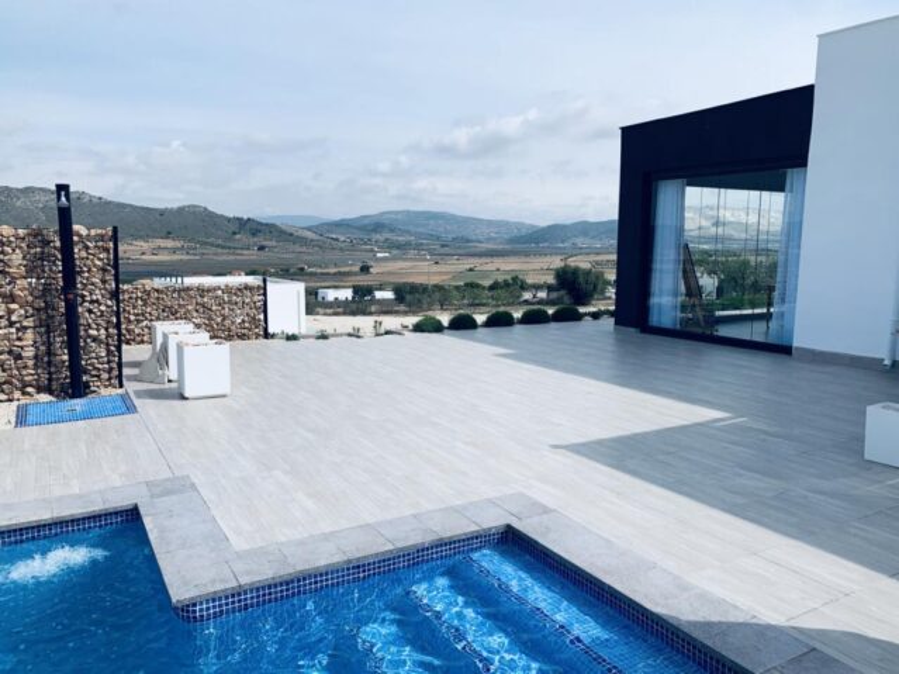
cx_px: 450
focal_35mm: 26
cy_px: 337
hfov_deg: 67.3
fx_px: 675
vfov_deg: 53.0
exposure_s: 1/3788
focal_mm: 4.25
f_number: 1.8
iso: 25
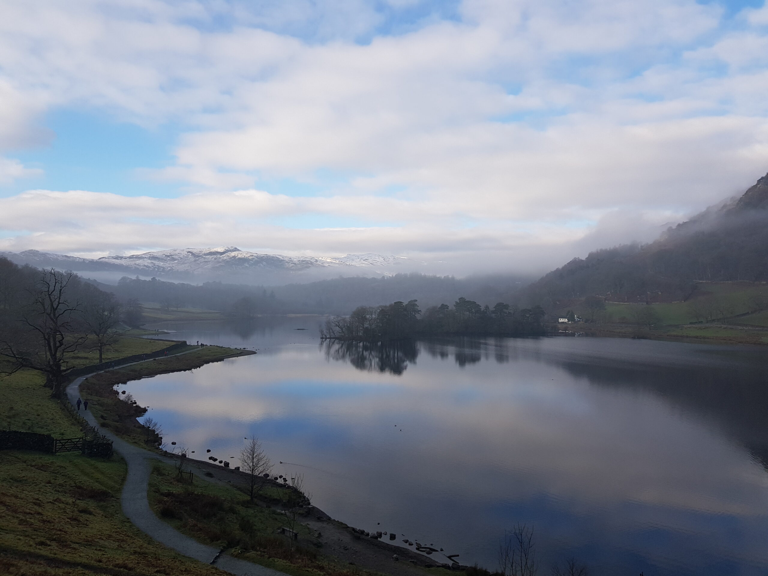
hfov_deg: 67.3
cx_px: 384
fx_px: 577
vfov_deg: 53.1
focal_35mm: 26
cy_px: 288
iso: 40
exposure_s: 1/1248
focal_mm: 4.2
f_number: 1.7
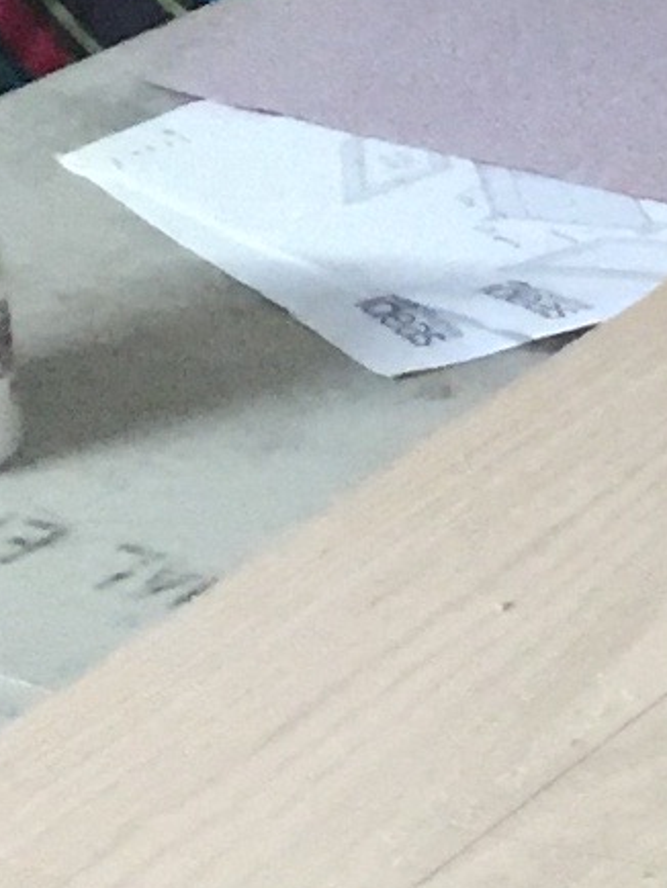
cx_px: 2341
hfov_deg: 6.0
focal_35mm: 218
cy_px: 2404
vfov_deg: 8.1
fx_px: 5595
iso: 125
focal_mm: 4.15
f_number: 2.2
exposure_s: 1/10
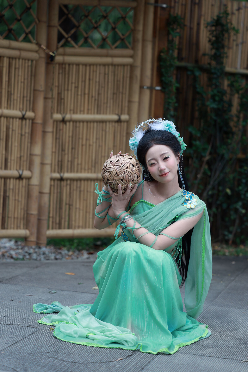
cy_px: 186
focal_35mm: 99
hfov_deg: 13.8
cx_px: 124
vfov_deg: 20.6
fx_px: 1023
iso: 200
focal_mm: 100
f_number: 2.8
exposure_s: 1/160
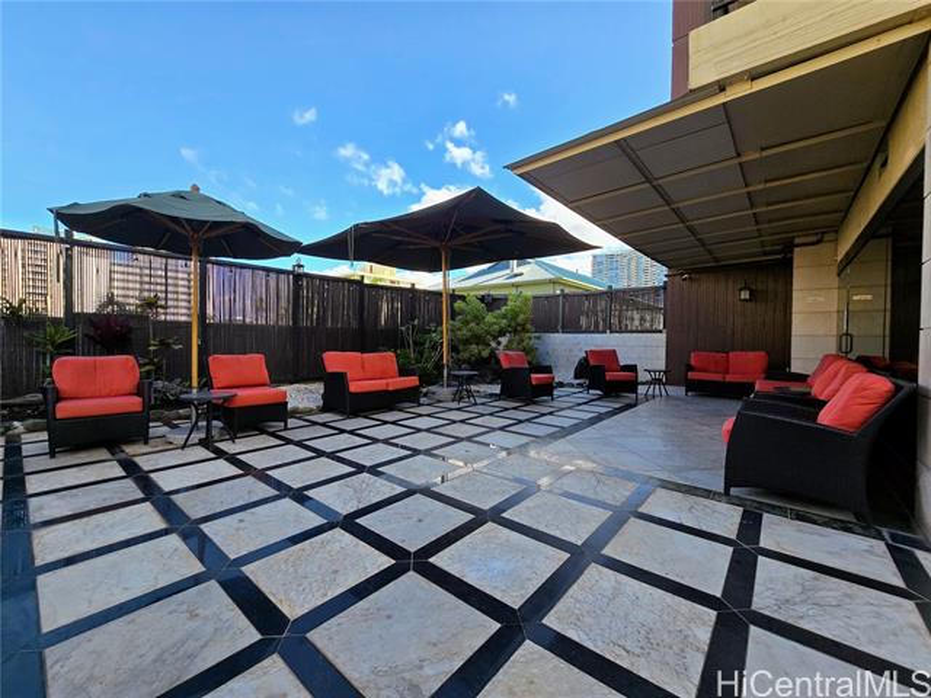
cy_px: 349
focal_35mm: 13
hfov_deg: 106.2
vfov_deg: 89.9
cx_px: 466
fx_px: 350
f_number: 2.2
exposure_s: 1/756
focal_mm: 2.2
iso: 50
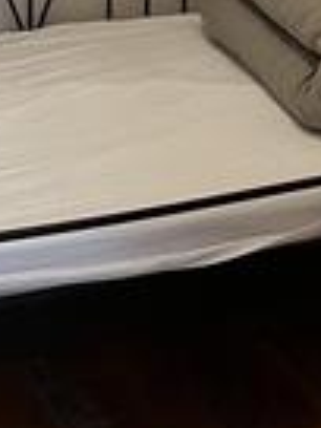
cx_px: 54
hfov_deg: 12.8
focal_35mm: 115
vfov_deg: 14.5
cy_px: -393
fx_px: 1422
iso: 200
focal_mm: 5.7
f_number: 1.5
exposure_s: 1/50
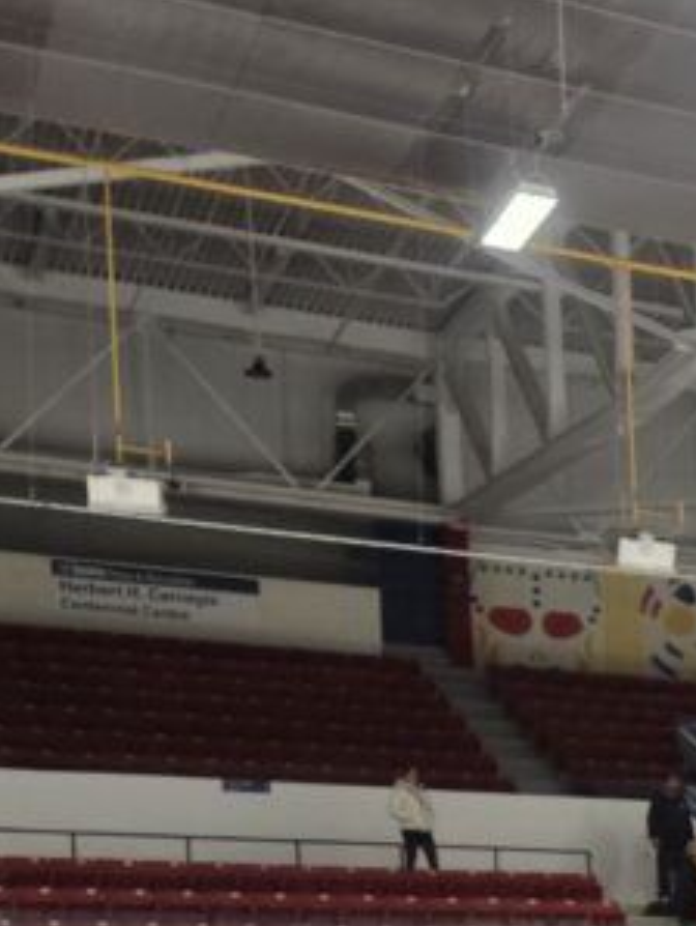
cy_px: 1181
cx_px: 1131
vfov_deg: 22.3
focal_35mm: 79
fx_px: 2115
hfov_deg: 16.5
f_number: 1.8
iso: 200
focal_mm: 5.4
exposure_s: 1/120
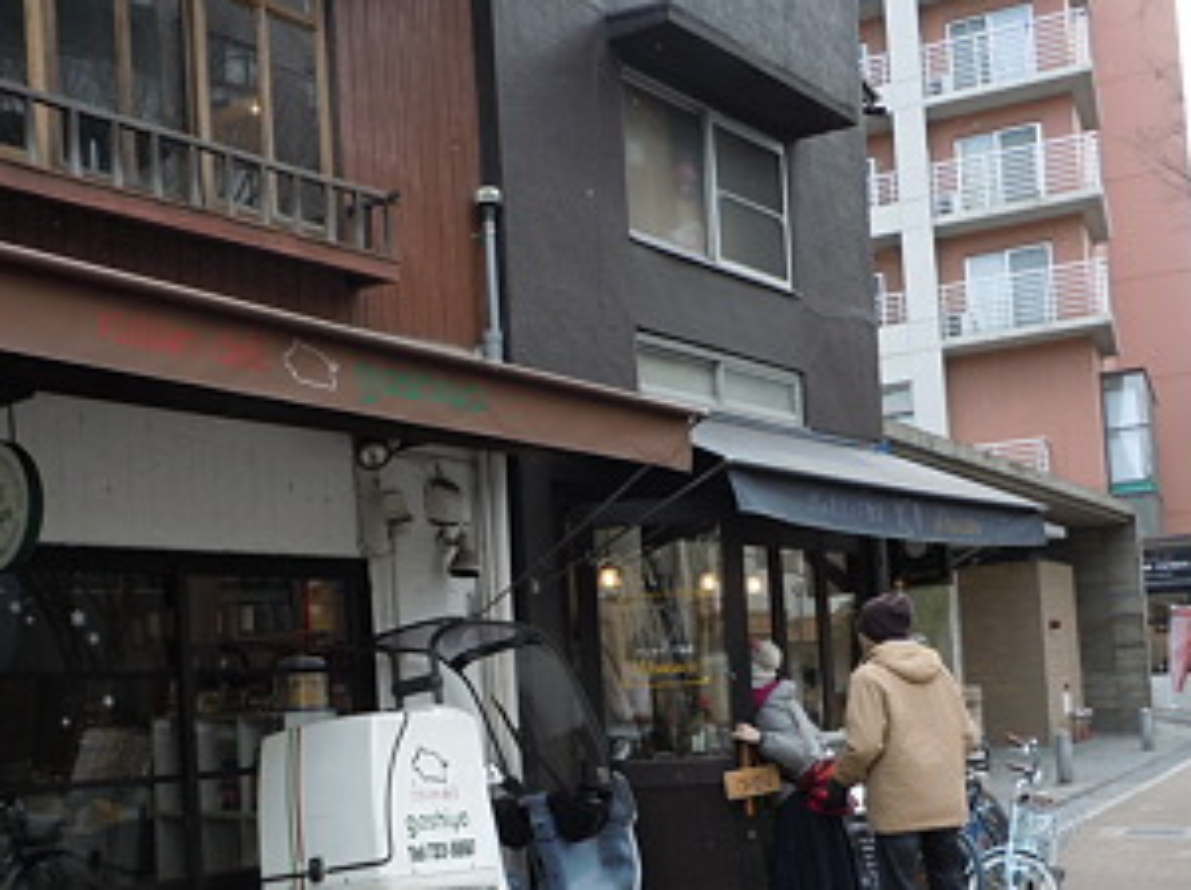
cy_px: 633
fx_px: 1443
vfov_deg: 33.8
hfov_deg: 44.6
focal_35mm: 42
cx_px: 477
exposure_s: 1/125
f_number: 3.7
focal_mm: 5
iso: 100
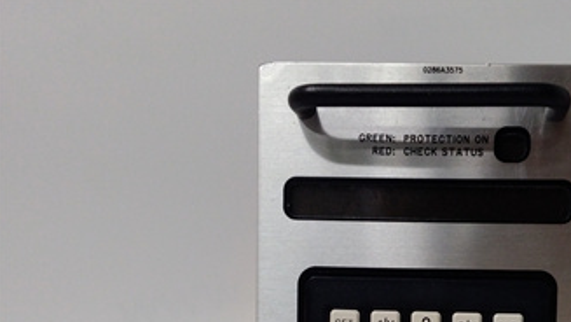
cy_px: 323
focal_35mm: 45
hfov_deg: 43.9
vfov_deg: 25.2
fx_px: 681
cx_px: 433
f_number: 2
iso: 331
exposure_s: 1/33
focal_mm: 3.79
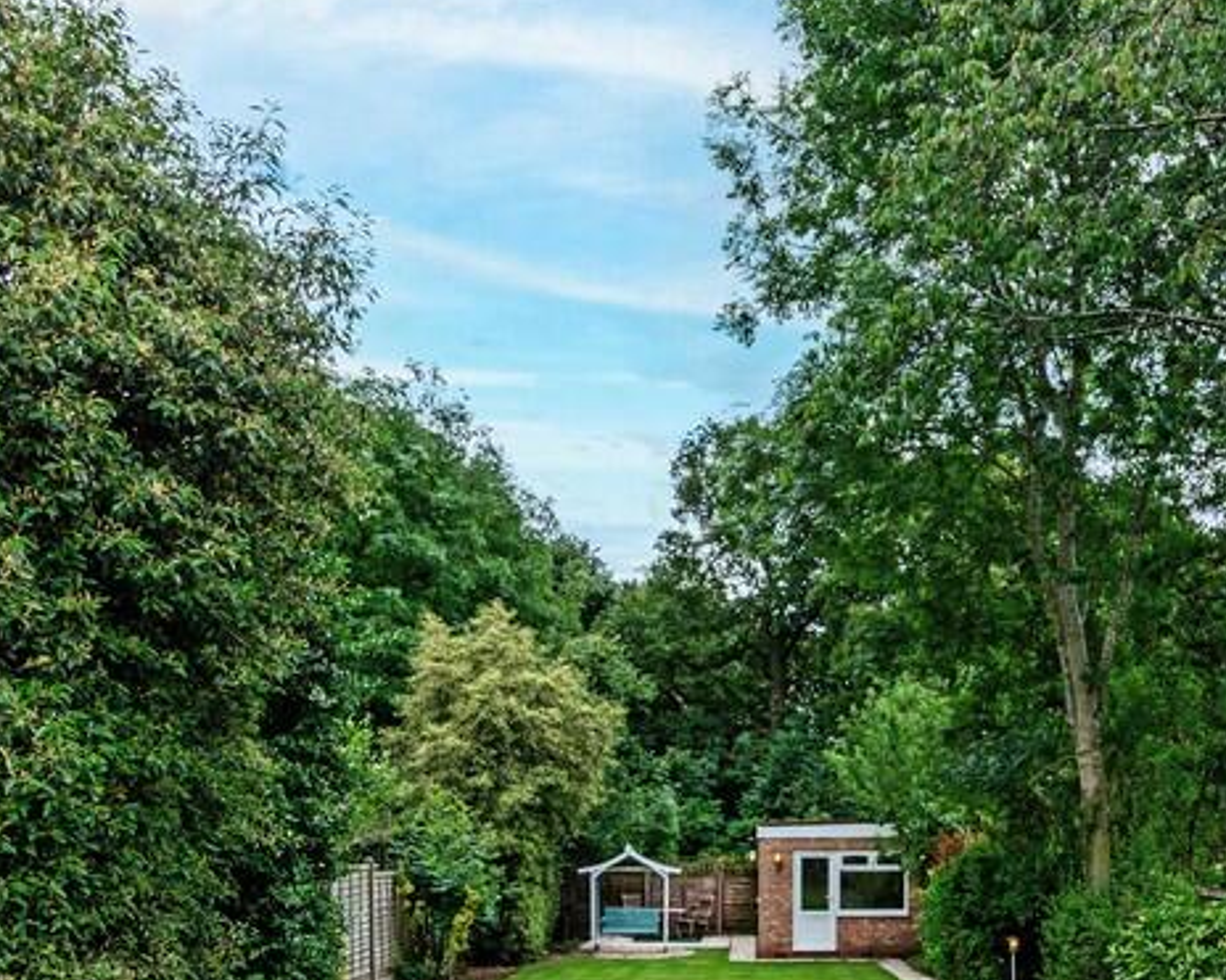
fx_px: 1125
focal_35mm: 31
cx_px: 772
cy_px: 861
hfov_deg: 56.5
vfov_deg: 43.5
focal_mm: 10
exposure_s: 1/250
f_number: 10
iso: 320
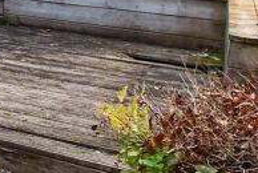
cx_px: -227
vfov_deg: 16.1
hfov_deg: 18.7
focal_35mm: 79
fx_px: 567
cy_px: -73
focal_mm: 10
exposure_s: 1/60
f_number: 8
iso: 160
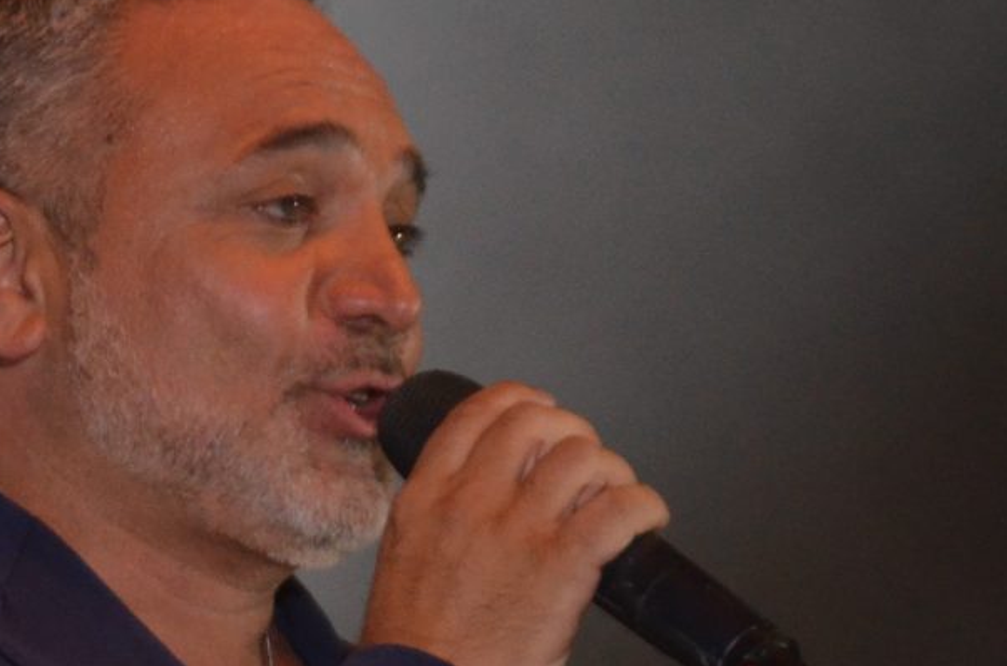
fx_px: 21370
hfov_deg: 2.7
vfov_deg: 1.8
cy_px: 733
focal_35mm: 766
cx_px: 348
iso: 1600
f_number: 5
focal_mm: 150
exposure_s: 1/200
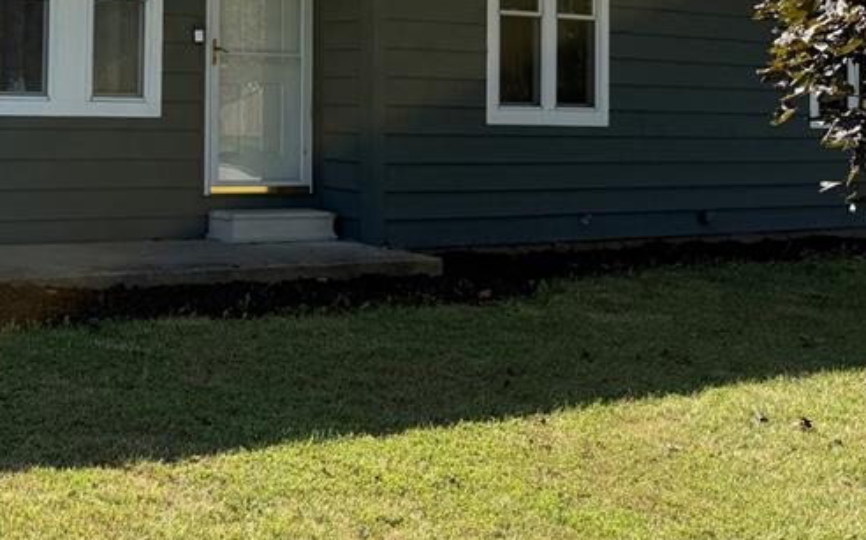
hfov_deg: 34.9
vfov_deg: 23.6
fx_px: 1250
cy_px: 39
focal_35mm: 53
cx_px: 14
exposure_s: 1/3759
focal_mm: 6.76
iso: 100
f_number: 1.78
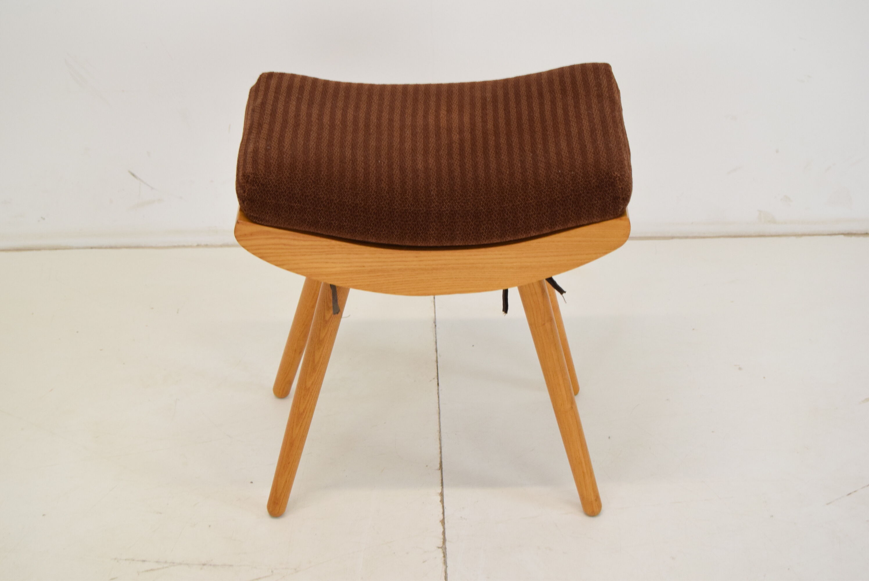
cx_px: 434
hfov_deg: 24.6
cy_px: 290
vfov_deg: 16.6
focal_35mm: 82
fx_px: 1993
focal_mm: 55
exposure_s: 1/200
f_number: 7.1
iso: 1600
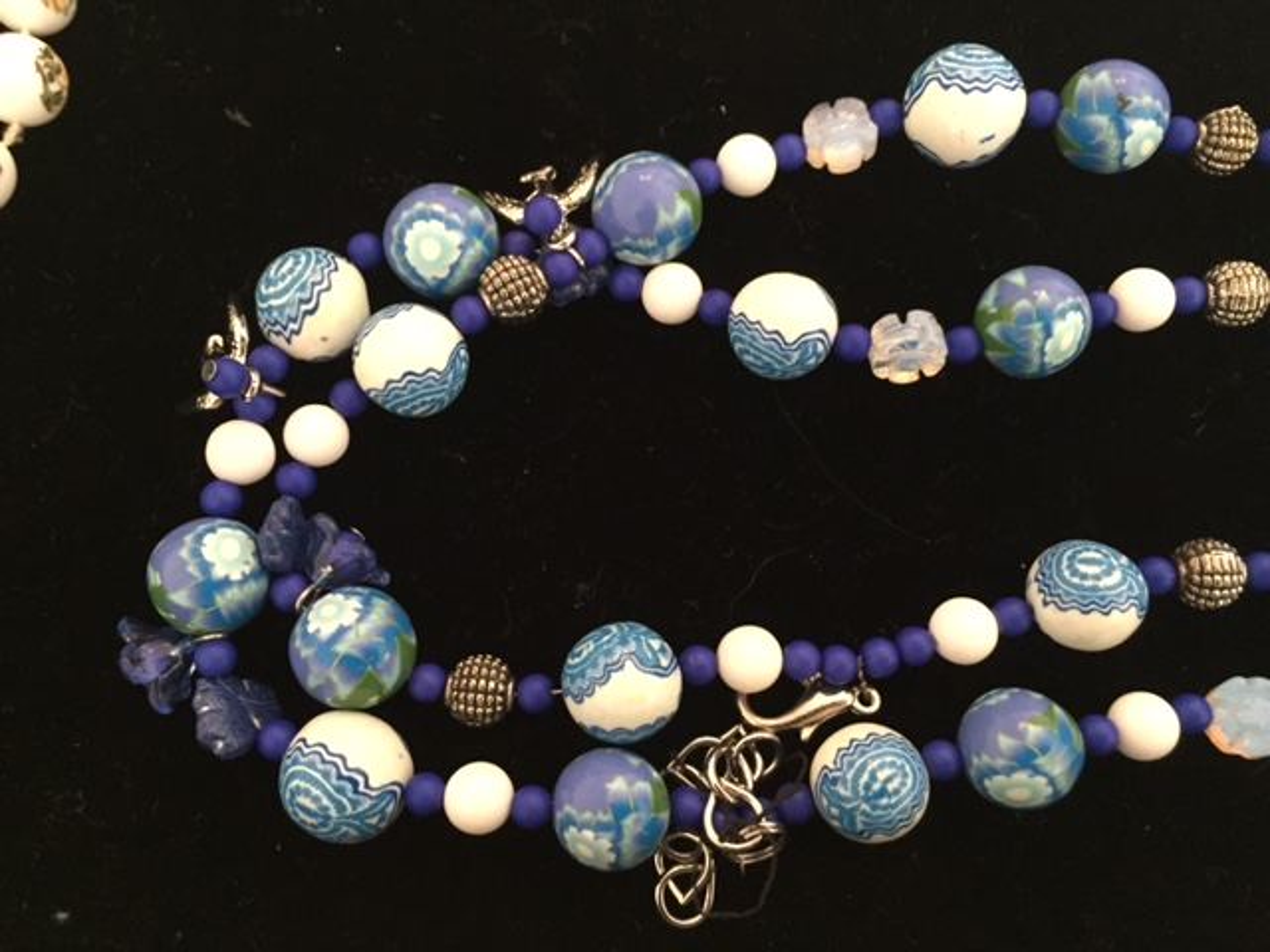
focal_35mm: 29
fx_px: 1064
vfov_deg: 48.2
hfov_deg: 61.7
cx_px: 635
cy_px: 476
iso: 250
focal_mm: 4.15
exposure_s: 1/25
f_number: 2.2
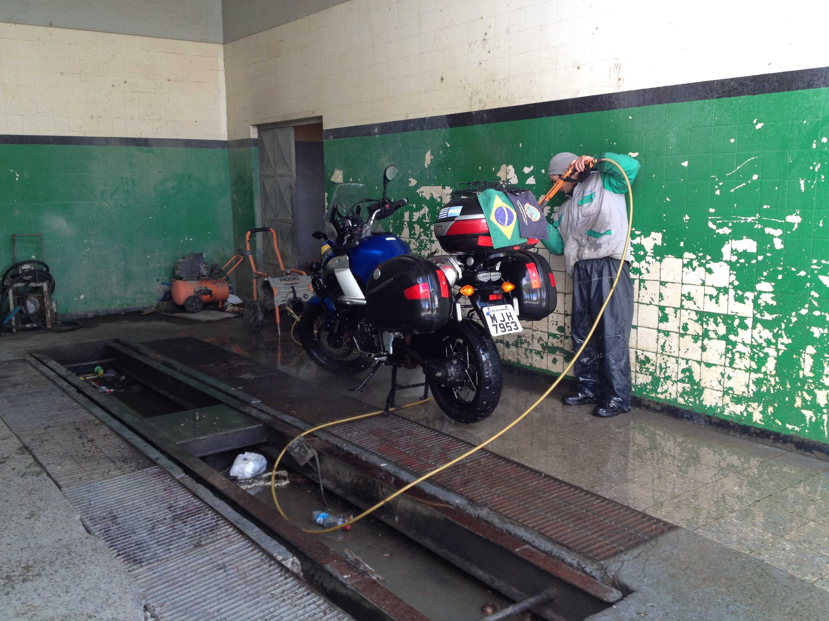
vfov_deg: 40.7
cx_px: 414
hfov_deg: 52.6
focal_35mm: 35
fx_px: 838
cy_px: 310
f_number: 2.4
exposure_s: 1/60
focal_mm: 4.28
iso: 50
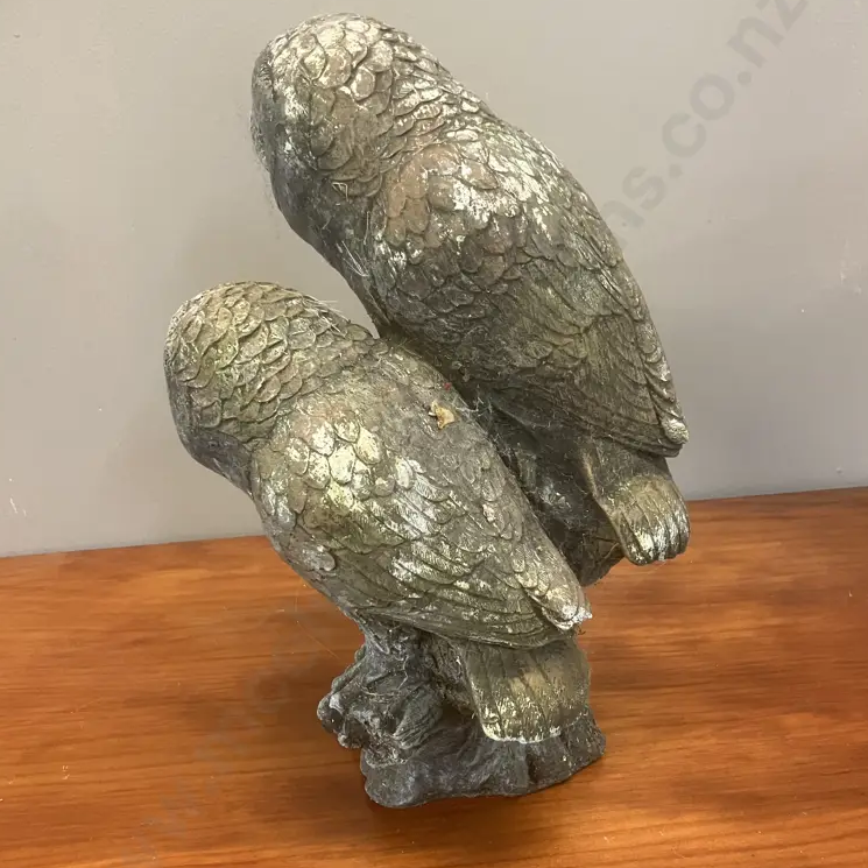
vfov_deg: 48.4
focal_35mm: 34
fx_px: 965
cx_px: 433
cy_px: 467
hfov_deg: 48.5
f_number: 1.8
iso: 250
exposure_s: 1/50
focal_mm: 3.99
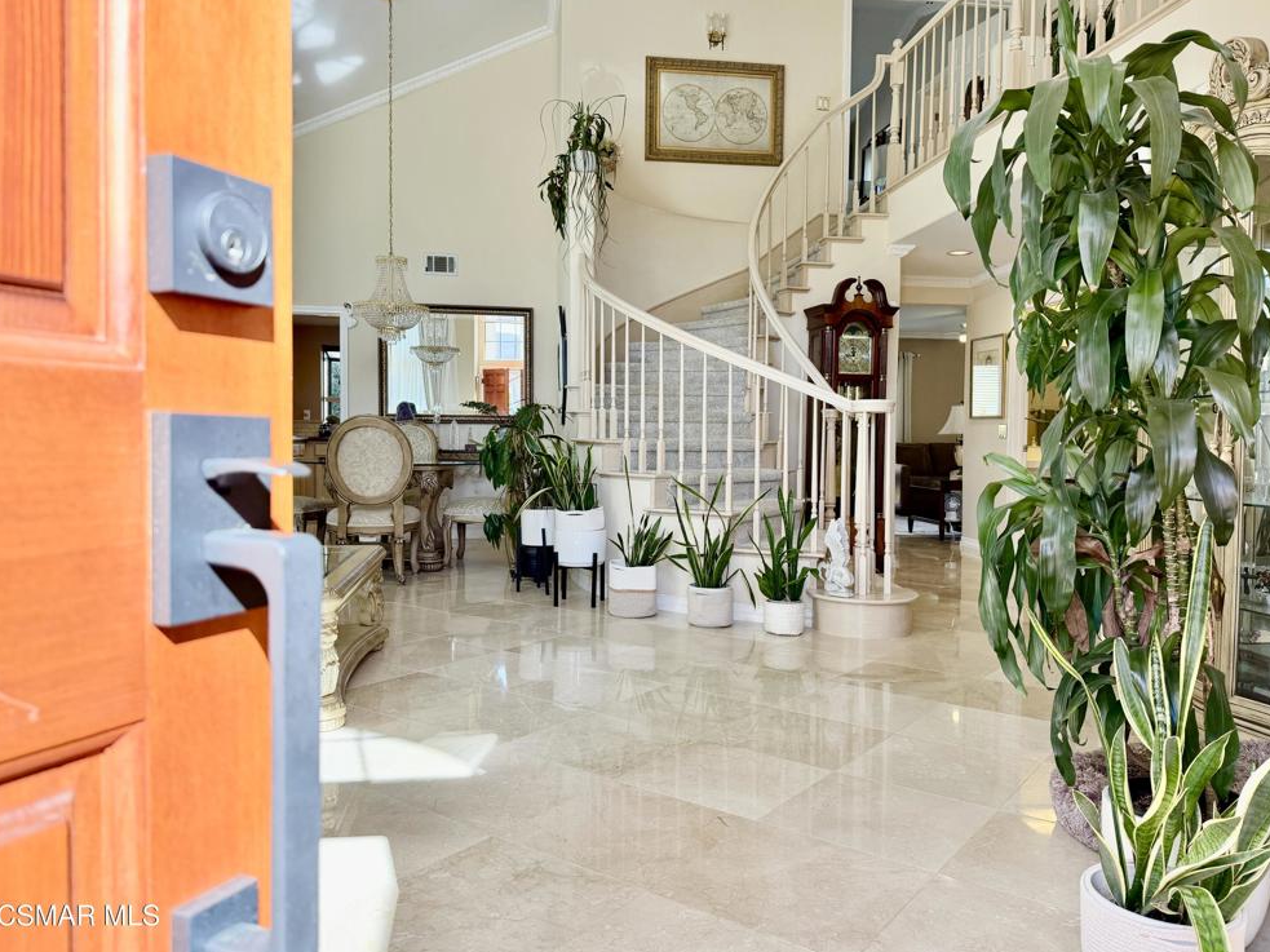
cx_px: 655
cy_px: 465
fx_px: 917
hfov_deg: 69.4
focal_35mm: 25
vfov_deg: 54.9
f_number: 1.78
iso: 80
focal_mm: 6.76
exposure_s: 1/218
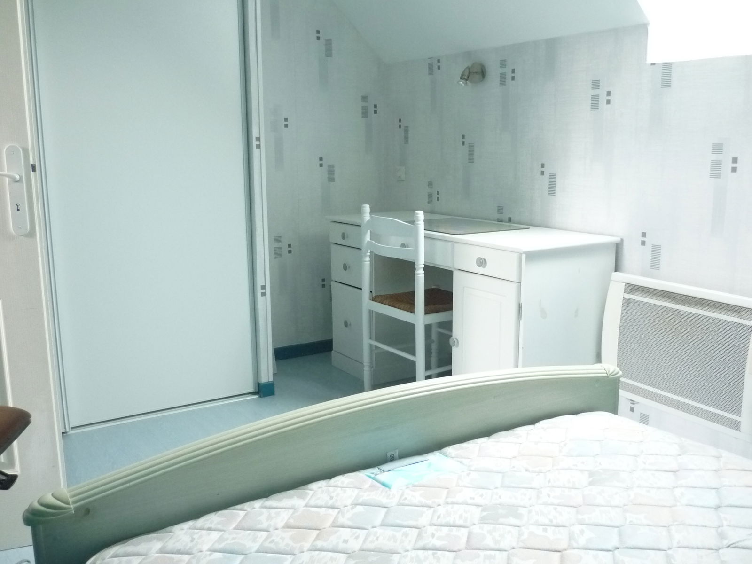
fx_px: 717
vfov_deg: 42.9
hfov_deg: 55.4
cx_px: 376
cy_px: 282
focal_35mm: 33
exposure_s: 1/15
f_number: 2.8
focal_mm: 5.5
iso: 400
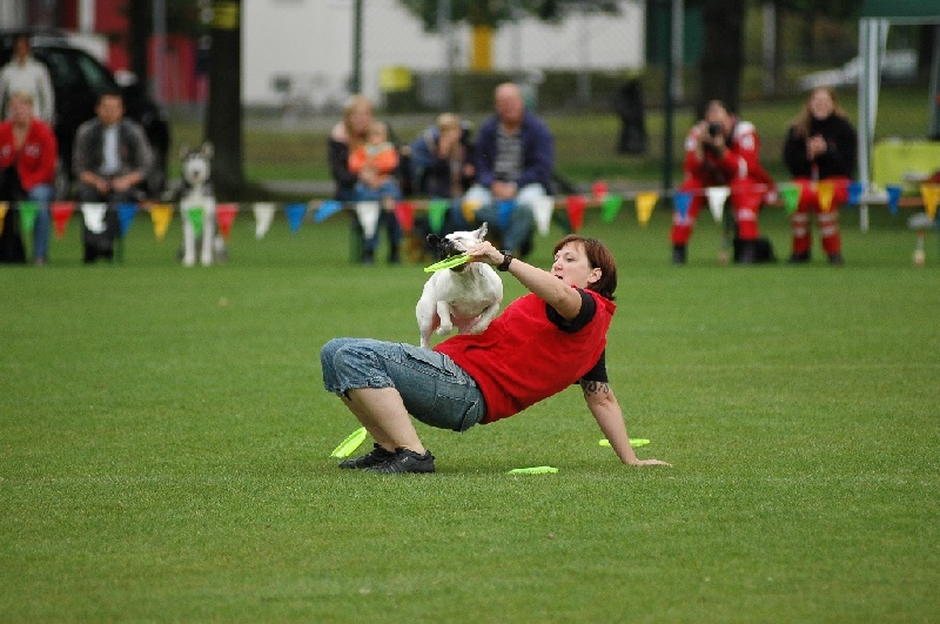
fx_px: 7822
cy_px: 312
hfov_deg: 6.9
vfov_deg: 4.6
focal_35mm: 300
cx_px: 470
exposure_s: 1/640
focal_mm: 200
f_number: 2.8
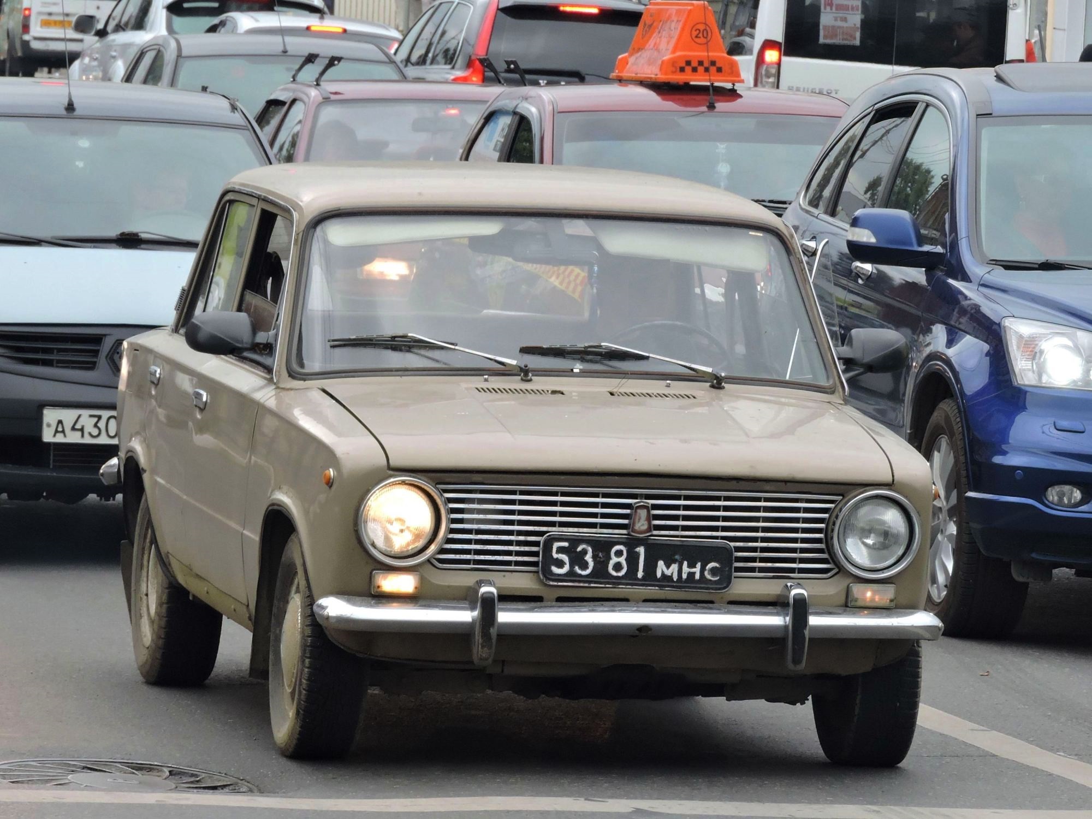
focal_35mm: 250
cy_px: 410
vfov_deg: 5.9
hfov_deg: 7.9
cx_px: 546
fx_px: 7887
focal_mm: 44.8
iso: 125
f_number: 5.5
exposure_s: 1/125
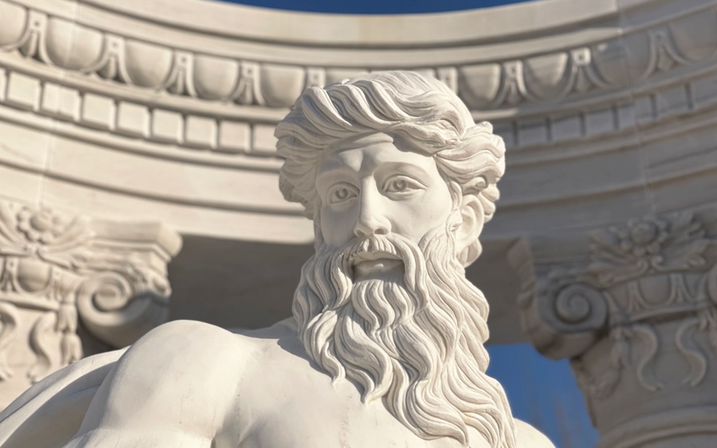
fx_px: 1329
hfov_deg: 30.2
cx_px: 358
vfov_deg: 19.1
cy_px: 256
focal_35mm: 68
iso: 32
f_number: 2.2
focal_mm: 7.5
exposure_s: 1/4065
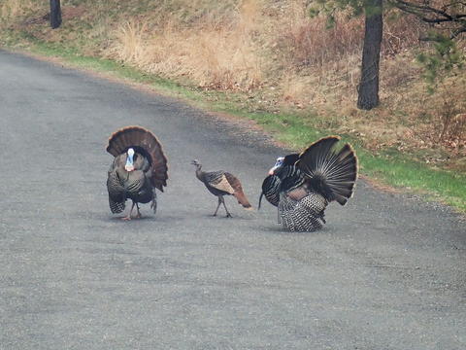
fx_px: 1346
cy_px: 175
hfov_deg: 19.6
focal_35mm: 100
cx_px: 233
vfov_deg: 14.8
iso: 200
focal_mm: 18
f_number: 4.9
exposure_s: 1/160
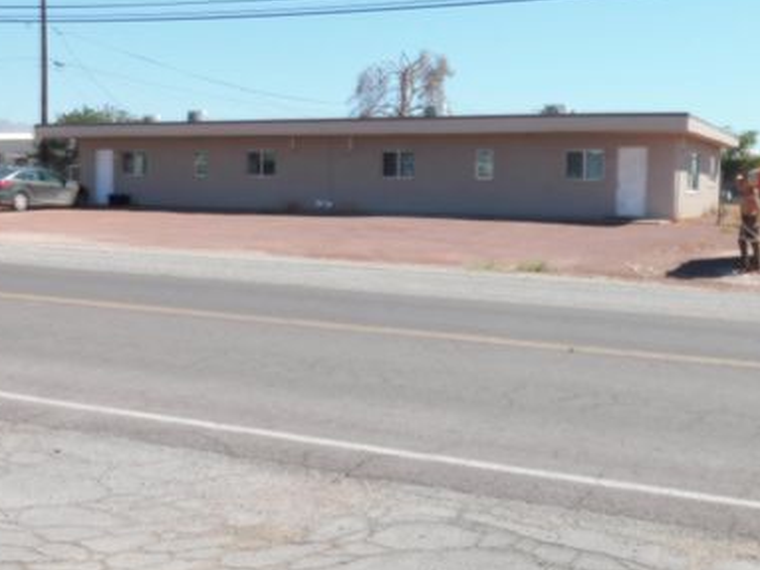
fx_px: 1032
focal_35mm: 47
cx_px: 403
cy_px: 267
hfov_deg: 40.4
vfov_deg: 30.9
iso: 125
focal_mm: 6.3
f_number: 7
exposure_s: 1/400
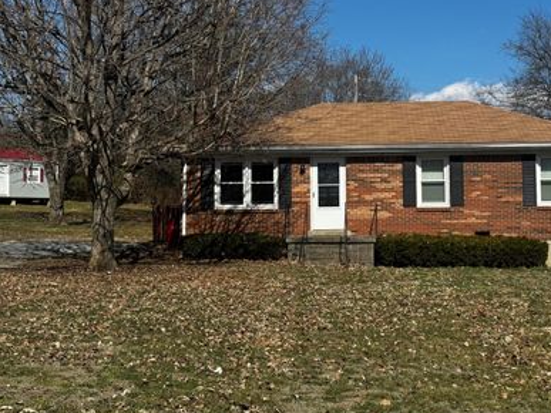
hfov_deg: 31.1
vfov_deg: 23.6
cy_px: 169
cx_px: 332
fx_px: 987
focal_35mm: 62
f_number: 1.78
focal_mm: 6.76
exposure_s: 1/4975
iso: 64
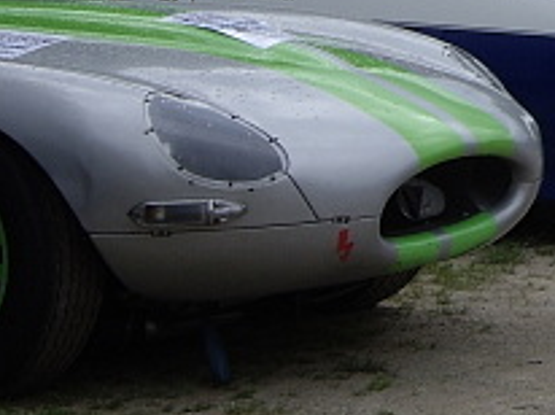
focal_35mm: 303
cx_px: 900
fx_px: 4852
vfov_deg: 4.9
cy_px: -156
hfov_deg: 6.4
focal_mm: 16.3
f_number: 4.3
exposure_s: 1/320
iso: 50
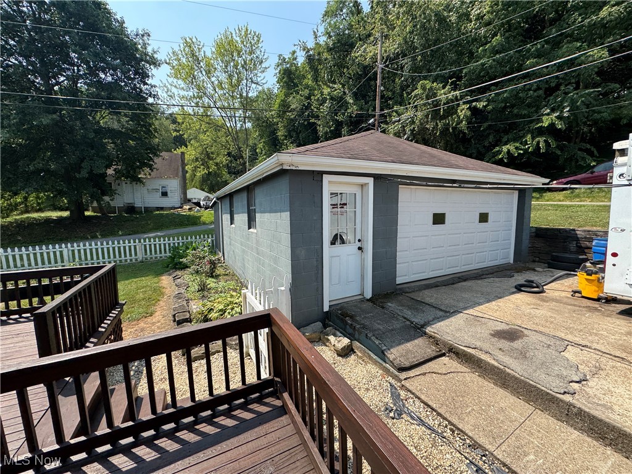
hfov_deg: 102.1
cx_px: 316
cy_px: 237
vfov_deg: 85.7
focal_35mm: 14
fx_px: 256
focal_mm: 2.22
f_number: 2.2
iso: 50
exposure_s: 1/831
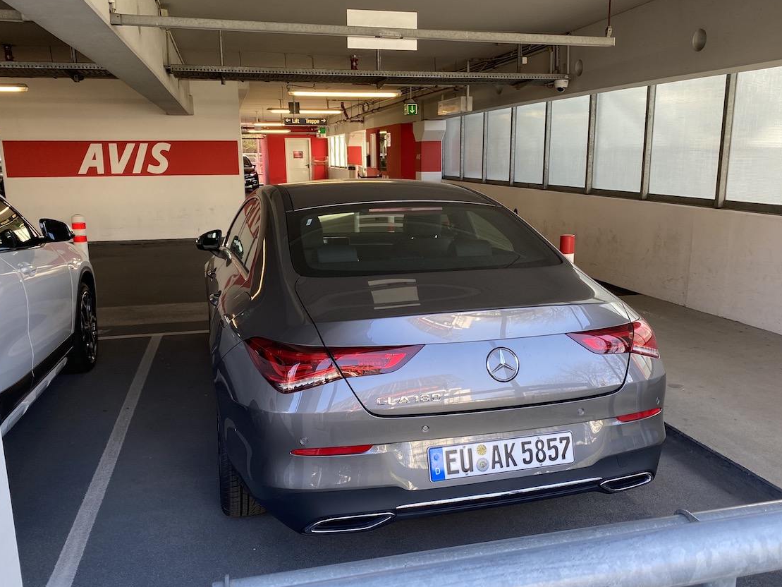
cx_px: 396
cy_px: 307
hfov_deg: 60.0
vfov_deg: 46.8
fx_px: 678
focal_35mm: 30
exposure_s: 1/121
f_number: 1.8
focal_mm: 4.25
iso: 50
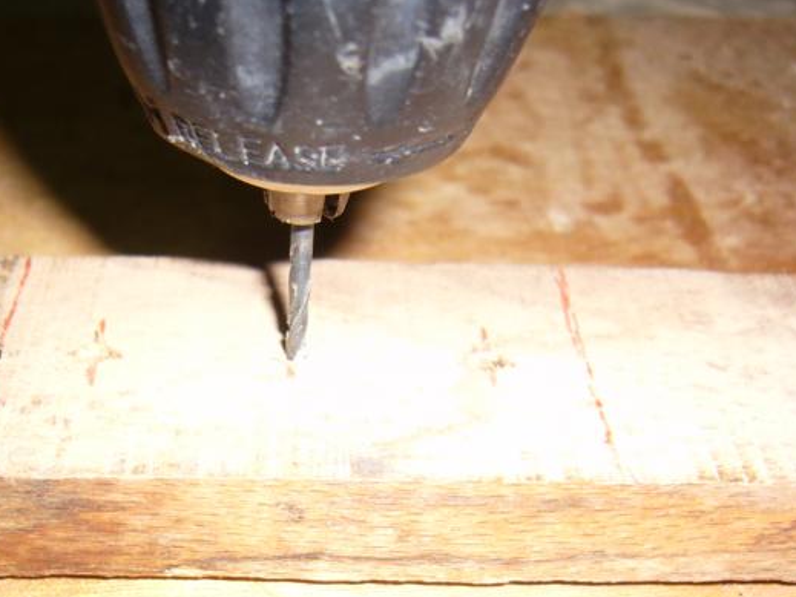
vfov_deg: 26.9
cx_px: 301
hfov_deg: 35.4
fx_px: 1241
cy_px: 381
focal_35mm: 54
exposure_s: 1/30
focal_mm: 5.8
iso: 100
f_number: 2.8
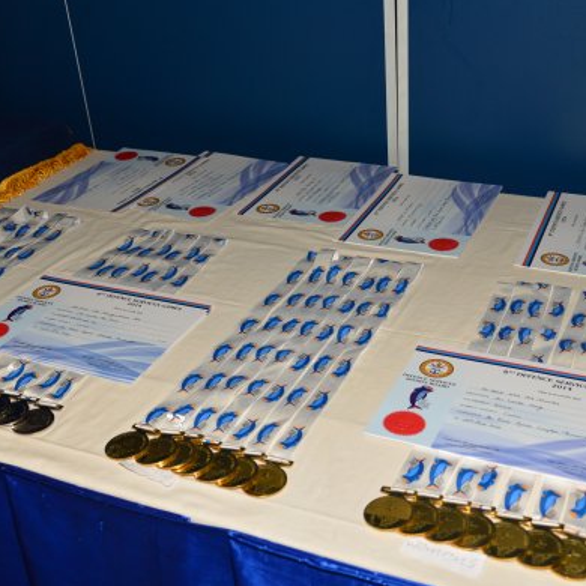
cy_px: 291
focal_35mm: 47
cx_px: 301
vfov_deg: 36.1
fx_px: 900
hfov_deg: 36.1
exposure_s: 1/50
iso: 400
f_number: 3.8
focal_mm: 24
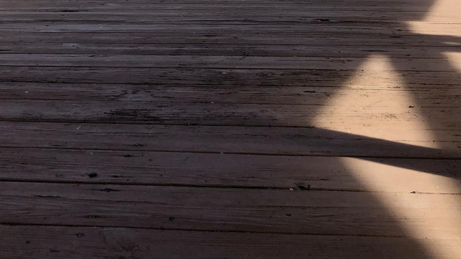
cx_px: 236
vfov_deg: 20.1
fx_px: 685
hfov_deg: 37.2
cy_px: -51
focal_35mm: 56
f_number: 1.8
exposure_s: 1/1200
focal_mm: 4
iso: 25
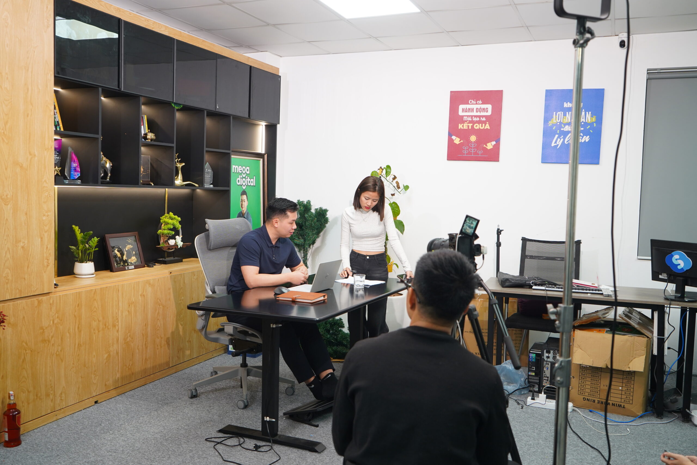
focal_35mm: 32
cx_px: 348
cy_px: 232
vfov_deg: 41.1
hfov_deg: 58.7
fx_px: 620
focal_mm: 32
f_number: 4
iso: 640
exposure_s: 1/100
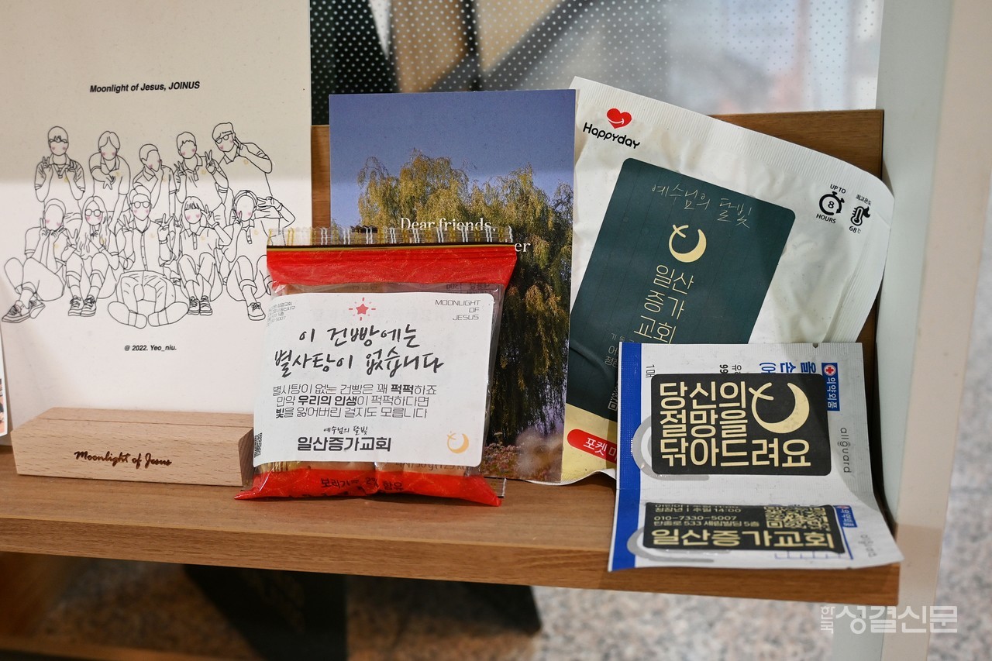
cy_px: 330
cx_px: 496
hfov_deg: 52.2
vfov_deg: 36.2
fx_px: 1012
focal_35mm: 37
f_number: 4.2
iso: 560
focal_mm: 24.5
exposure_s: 1/40
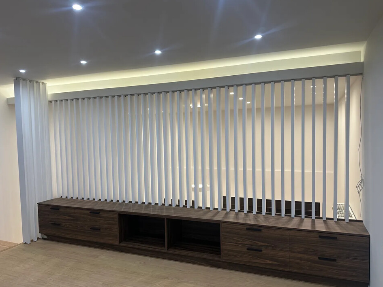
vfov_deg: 53.1
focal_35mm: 26
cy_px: 149
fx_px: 288
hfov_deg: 67.2
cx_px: 180
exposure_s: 1/100
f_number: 1.78
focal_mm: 6.86
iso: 80
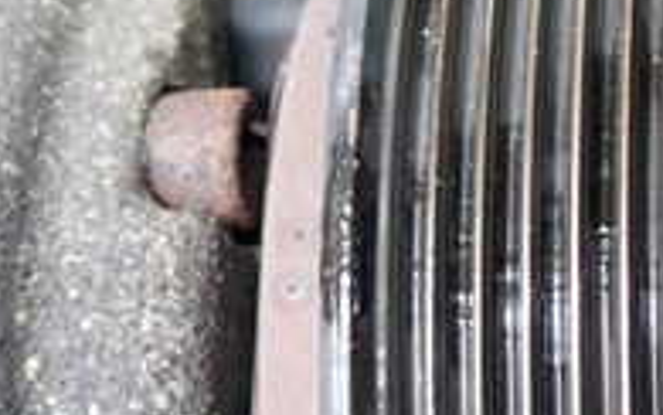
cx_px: 513
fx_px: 1771
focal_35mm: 98
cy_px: 384
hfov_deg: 21.0
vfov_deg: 13.2
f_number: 2.3
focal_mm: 5.4
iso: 320
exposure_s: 1/30
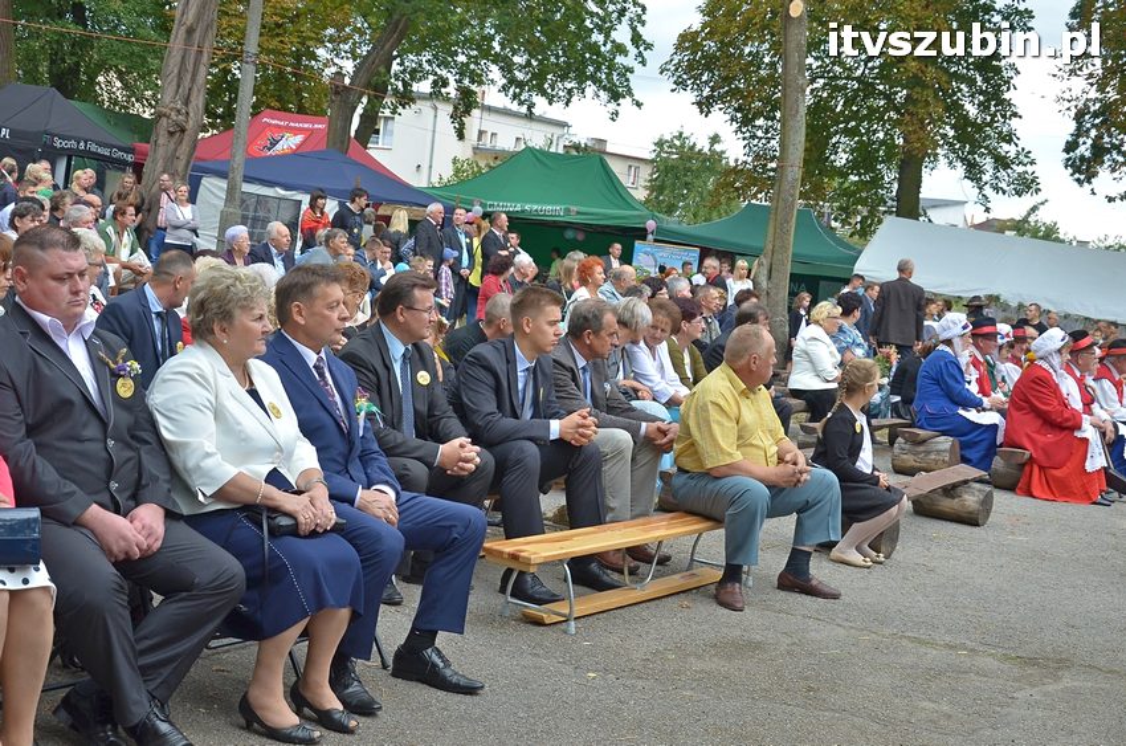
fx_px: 1779
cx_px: 563
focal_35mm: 57
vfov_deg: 23.7
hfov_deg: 35.1
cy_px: 373
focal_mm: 38
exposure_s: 1/200
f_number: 7.1
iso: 500
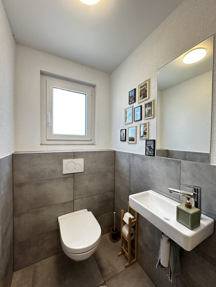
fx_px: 116
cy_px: 144
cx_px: 108
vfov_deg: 102.1
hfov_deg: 85.7
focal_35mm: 14
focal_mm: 2.22
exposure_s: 1/99
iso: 250
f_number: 2.2
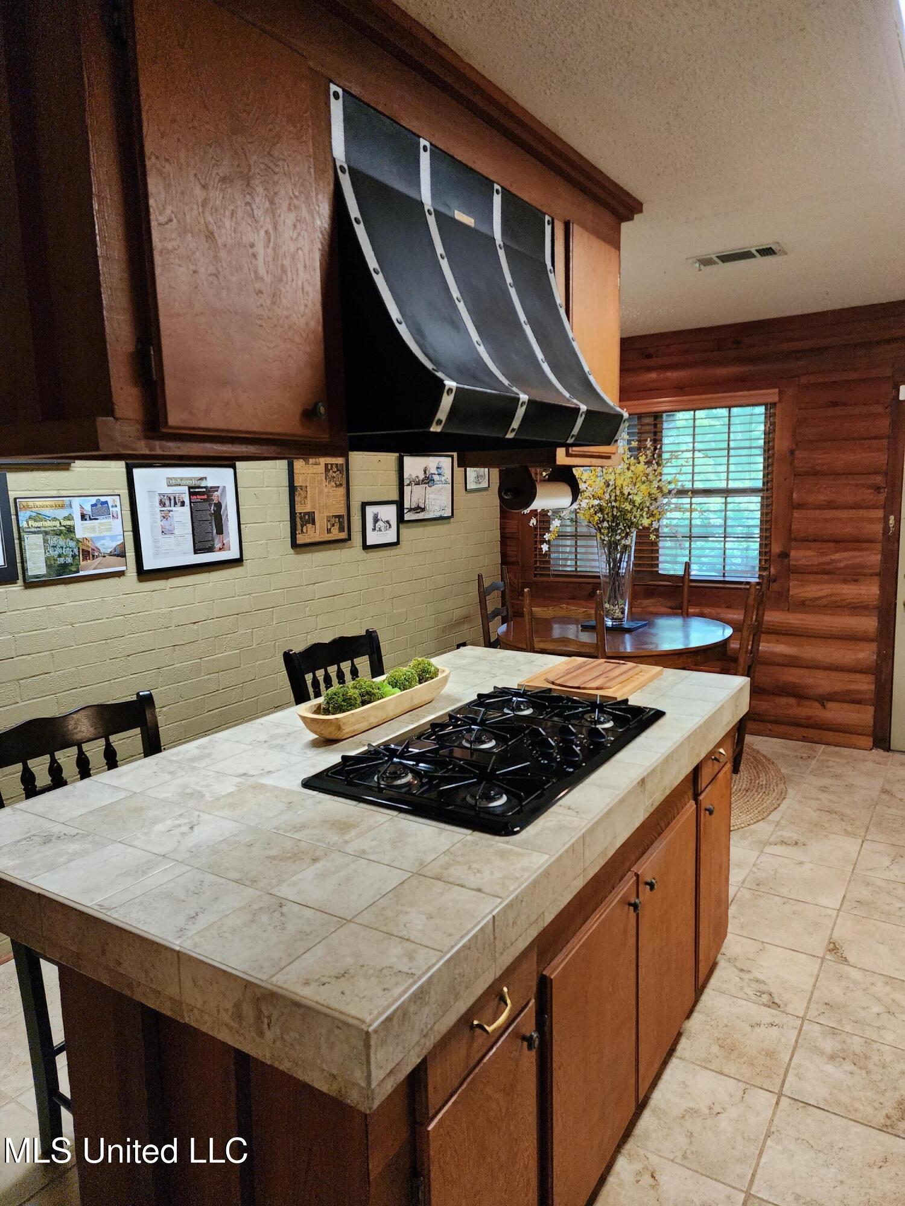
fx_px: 802
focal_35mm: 23
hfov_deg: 58.9
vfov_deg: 73.9
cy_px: 603
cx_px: 452
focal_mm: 6.4
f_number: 1.8
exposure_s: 1/120
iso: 640
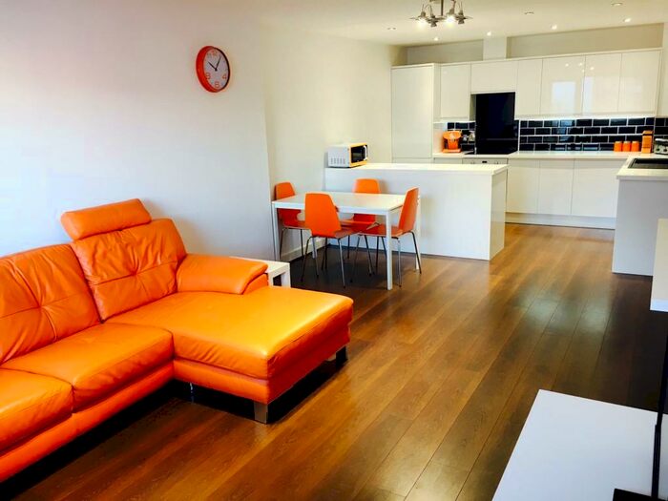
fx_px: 560
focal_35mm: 29
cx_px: 334
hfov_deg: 61.7
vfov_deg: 48.2
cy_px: 250
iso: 100
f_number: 2.2
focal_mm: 4.15
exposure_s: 1/33
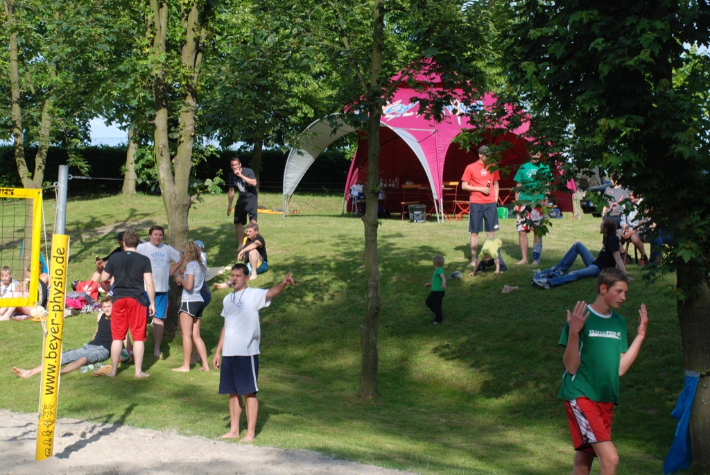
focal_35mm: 72
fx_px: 1421
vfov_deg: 19.0
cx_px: 355
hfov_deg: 28.0
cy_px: 238
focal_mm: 48
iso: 100
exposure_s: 1/160
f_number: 6.3
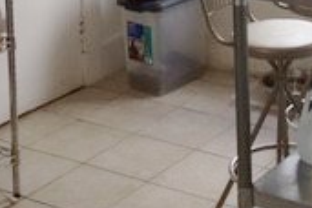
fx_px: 979
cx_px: 212
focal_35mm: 113
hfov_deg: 18.0
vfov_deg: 11.2
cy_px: -181
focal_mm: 4.15
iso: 25
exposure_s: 1/40
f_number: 2.2
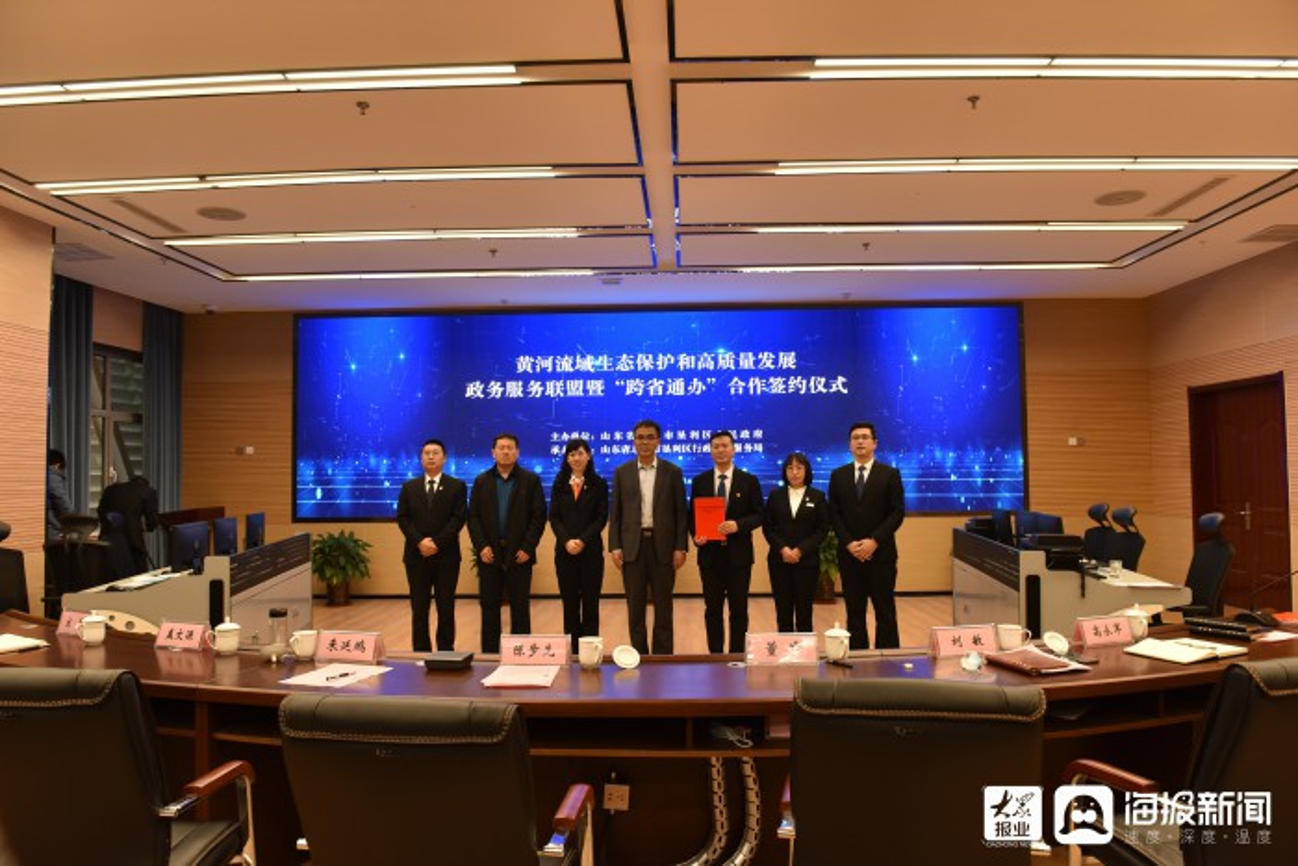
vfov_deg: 53.2
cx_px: 649
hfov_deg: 73.7
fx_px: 865
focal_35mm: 24
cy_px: 433
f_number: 5.6
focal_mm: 24
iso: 640
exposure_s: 1/50
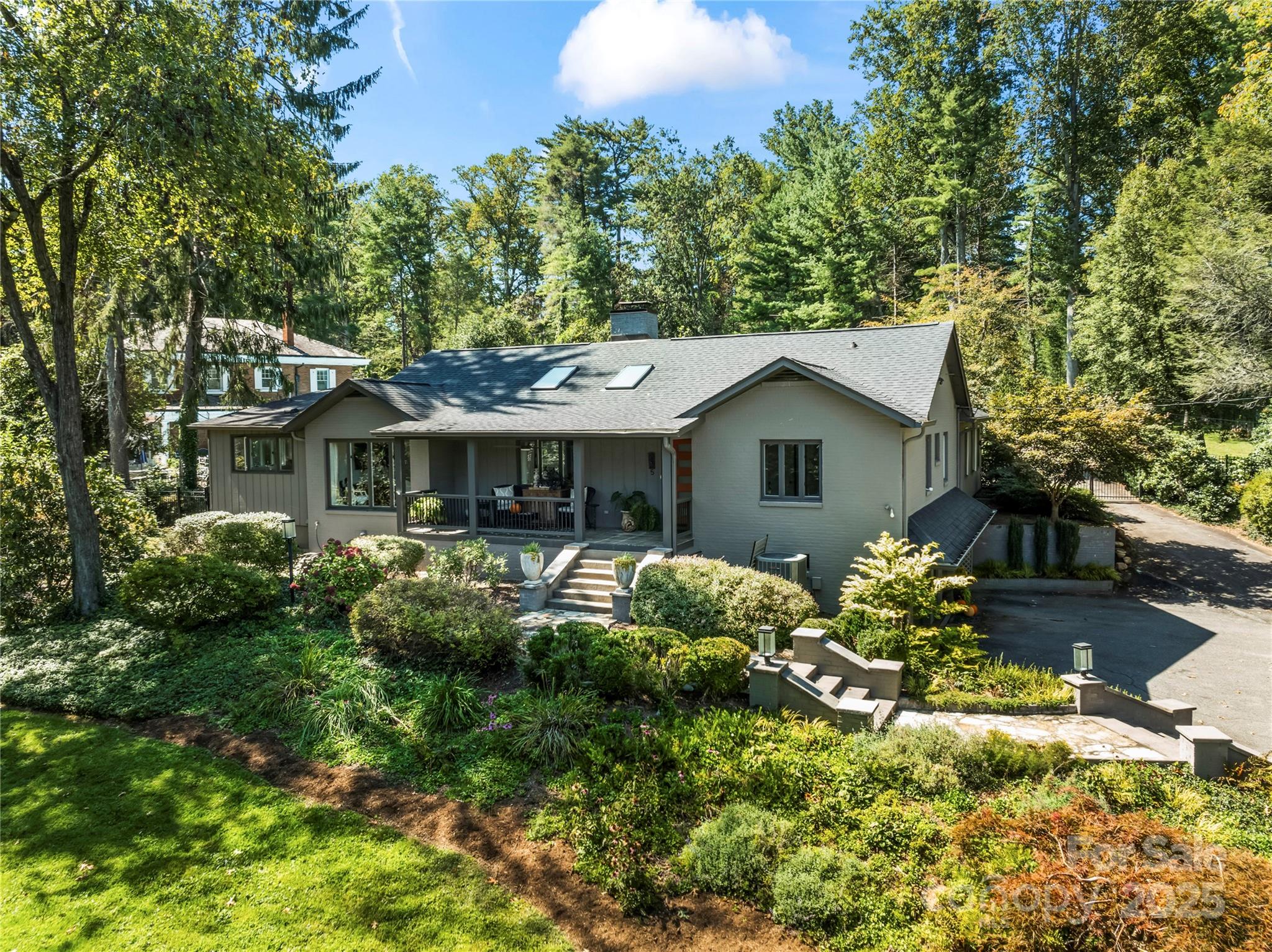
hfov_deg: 71.6
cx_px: 636
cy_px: 476
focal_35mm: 24
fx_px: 881
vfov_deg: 56.8
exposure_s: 1/20
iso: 100
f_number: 8
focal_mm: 12.29
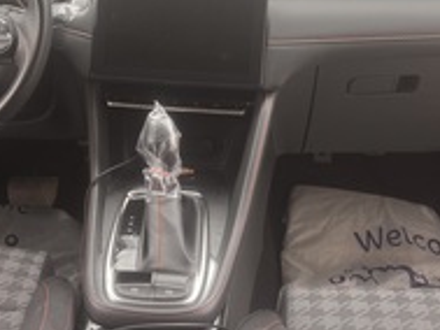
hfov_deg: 32.9
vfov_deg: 24.9
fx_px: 738
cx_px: 143
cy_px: 73
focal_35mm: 58
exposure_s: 1/567
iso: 80
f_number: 1.78
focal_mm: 6.76
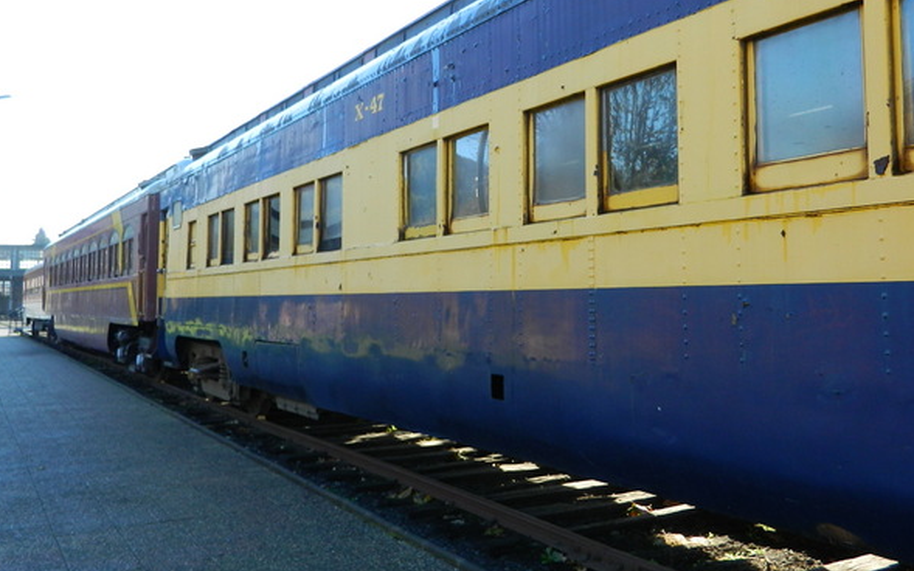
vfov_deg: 35.2
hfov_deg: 53.8
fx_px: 897
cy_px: 219
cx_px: 529
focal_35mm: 36
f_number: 3.1
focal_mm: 4.5
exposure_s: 1/160
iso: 80
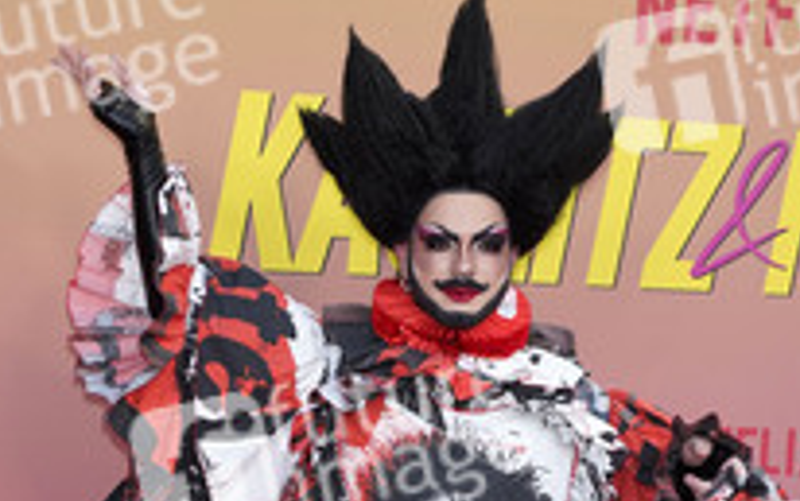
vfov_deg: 13.3
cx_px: 443
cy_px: 645
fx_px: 2072
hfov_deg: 21.8
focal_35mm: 95
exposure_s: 1/160
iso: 320
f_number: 5.6
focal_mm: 48
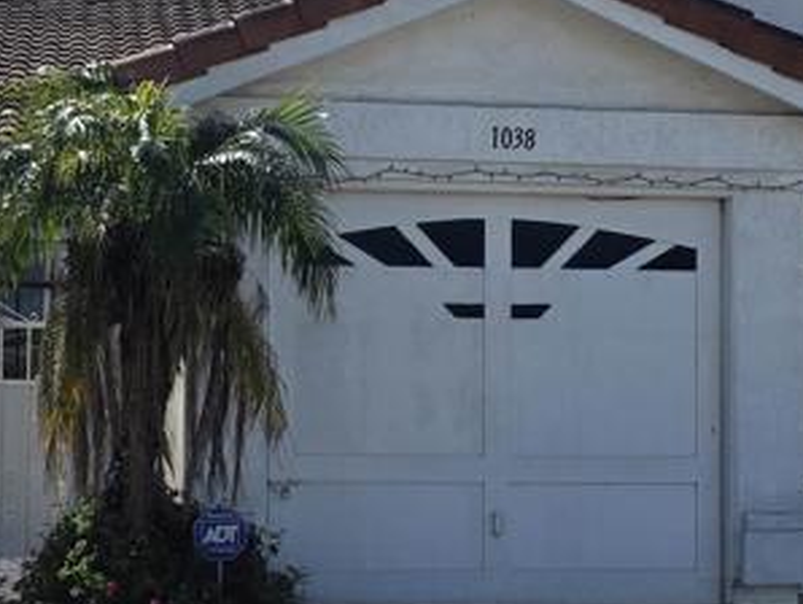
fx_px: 1834
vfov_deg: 18.6
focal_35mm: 79
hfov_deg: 24.7
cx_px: 366
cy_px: 410
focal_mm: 6.3
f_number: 1.7
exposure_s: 1/7626
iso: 80
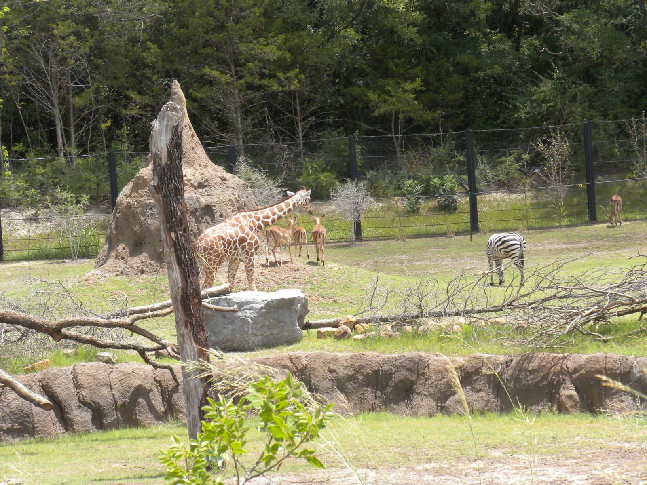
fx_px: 2224
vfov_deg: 12.5
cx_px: 324
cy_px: 242
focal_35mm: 119
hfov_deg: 16.6
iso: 163
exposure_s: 1/504
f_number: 5.1
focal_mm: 21
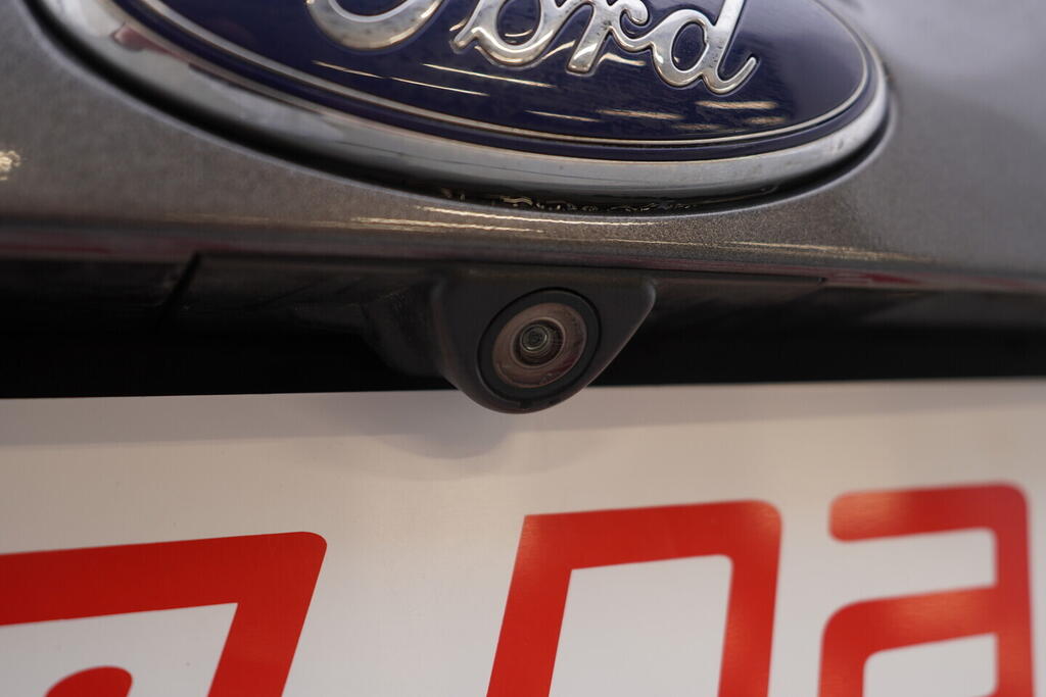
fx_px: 1046
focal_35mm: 36
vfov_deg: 36.9
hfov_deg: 53.1
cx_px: 523
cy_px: 348
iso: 125
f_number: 3.2
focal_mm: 24
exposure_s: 1/50
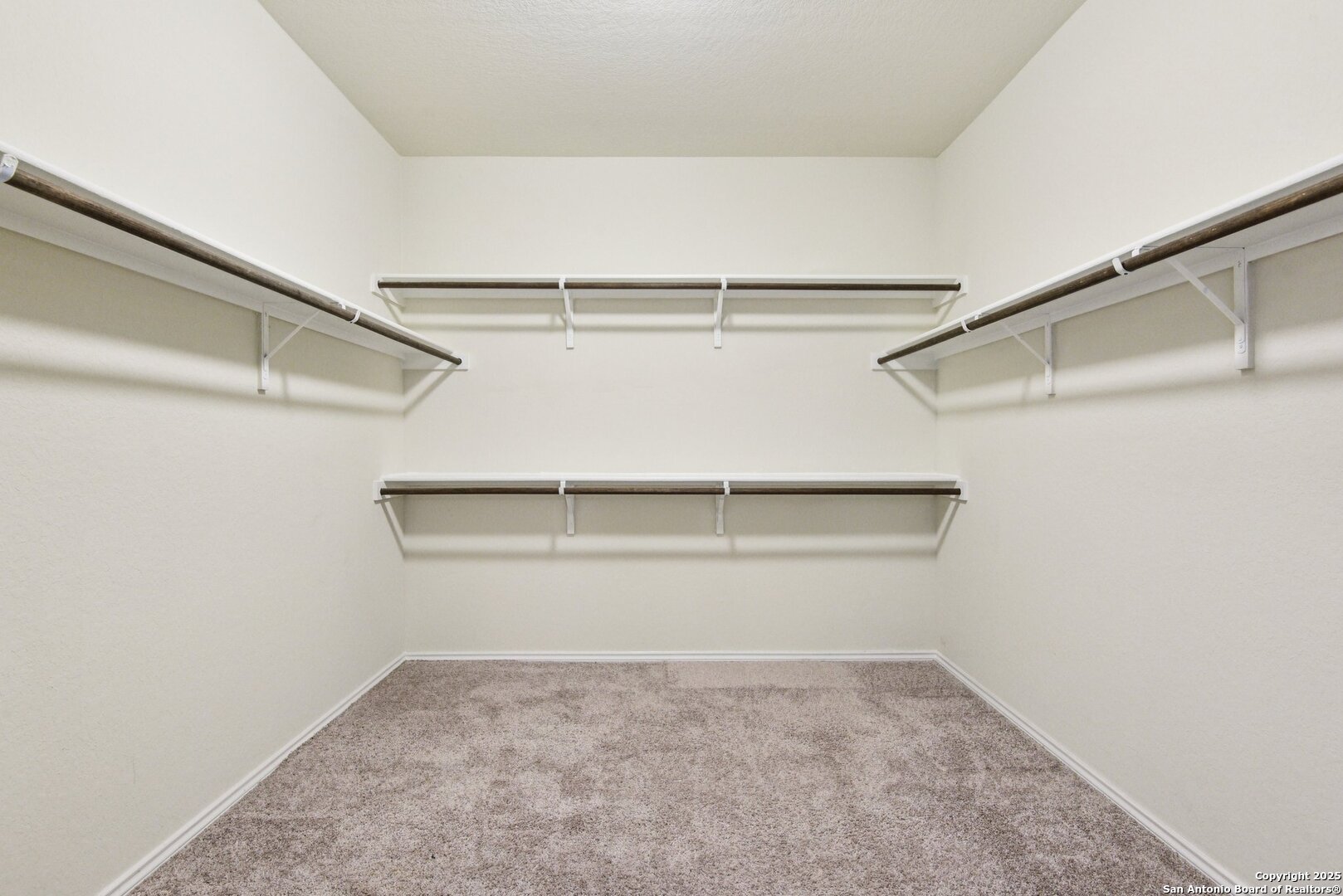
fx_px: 597
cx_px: 672
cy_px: 448
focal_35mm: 16
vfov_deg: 73.8
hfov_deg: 96.7
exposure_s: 1/15
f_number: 8
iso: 2200
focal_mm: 16
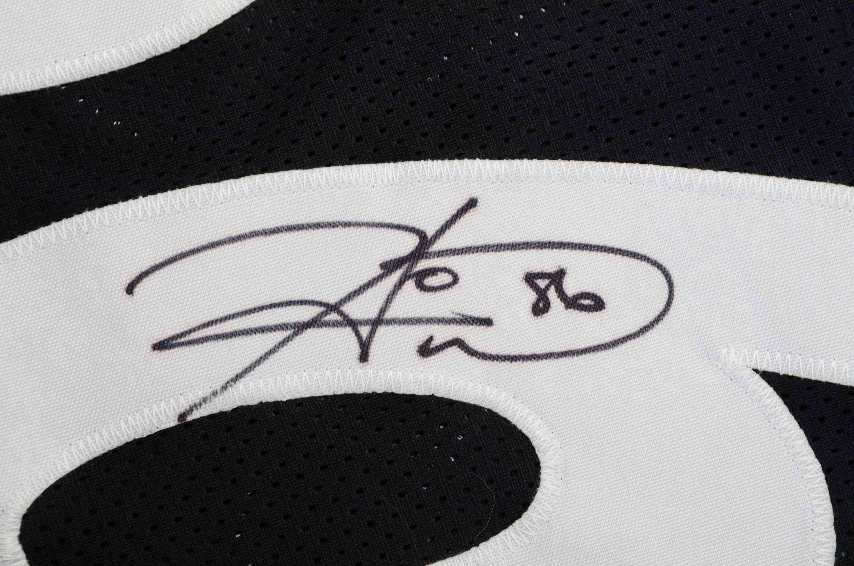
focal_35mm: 158
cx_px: 427
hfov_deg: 13.1
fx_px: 3729
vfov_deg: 8.7
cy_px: 283
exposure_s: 1/160
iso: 200
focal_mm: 105
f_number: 18
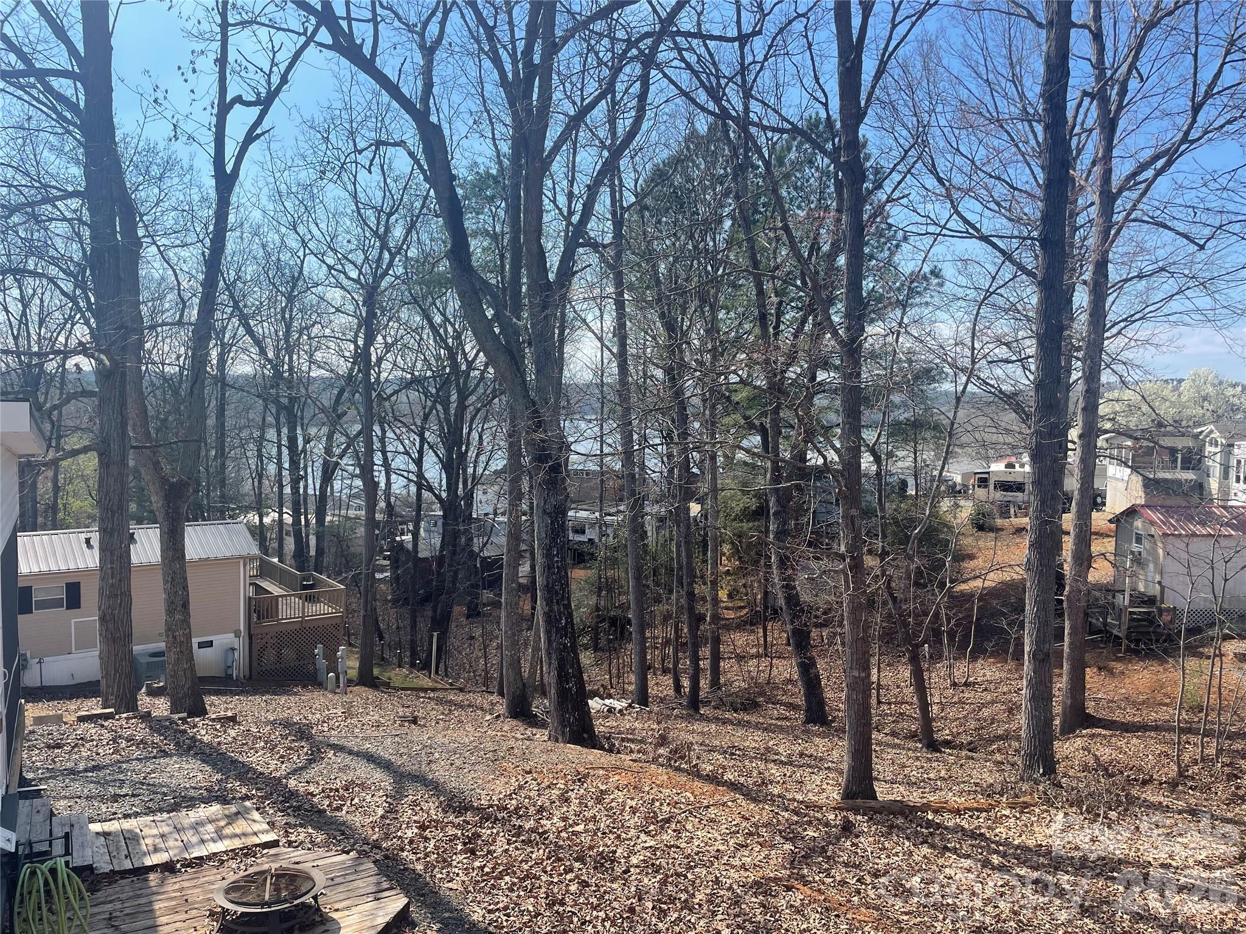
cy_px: 467
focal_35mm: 26
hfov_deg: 67.3
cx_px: 623
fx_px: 936
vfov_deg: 53.1
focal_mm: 4.2
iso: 32
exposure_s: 1/1984
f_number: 1.6
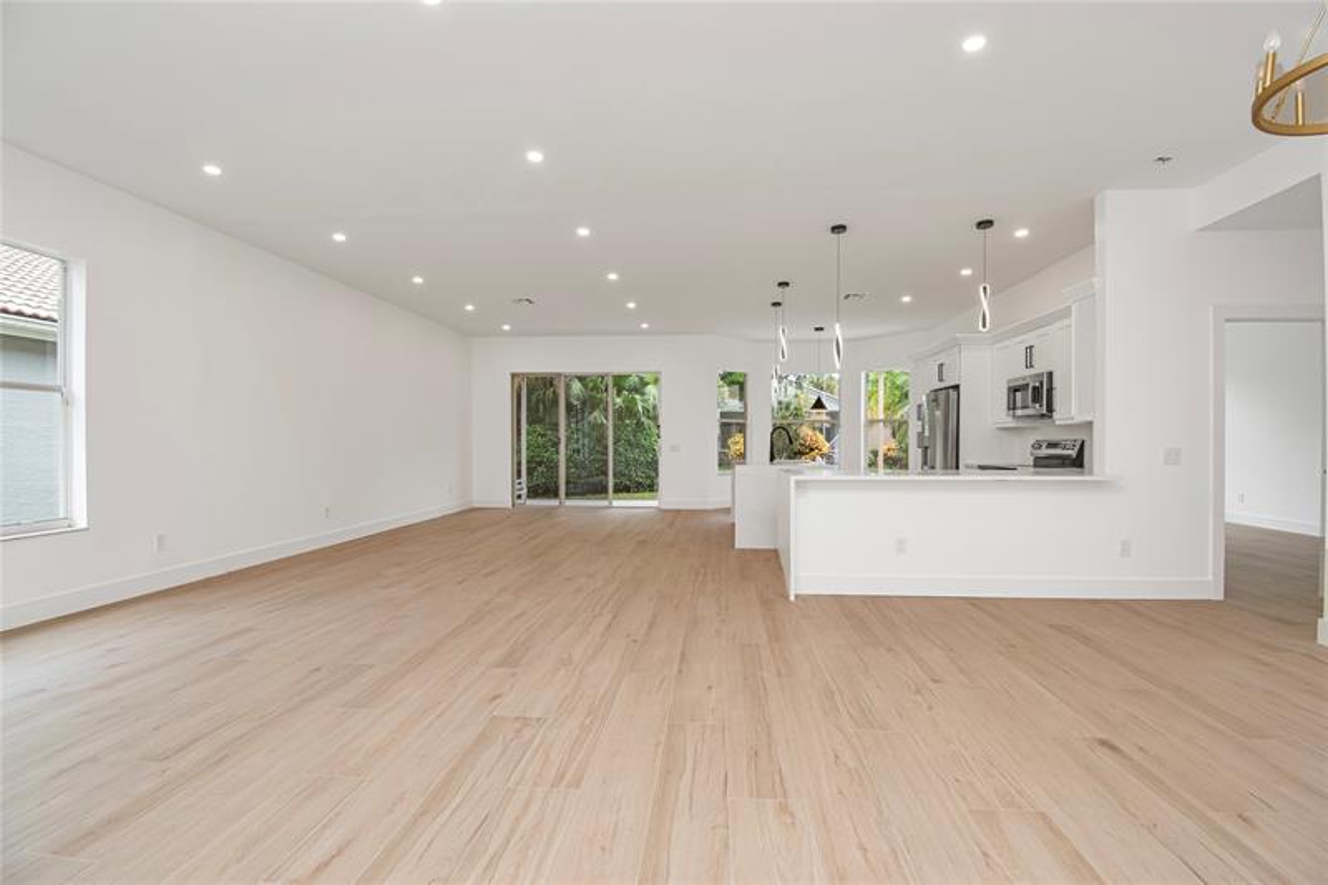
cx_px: 664
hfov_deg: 100.4
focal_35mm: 15
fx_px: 553
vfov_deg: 77.3
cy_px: 442
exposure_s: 1/100
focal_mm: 10
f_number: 9
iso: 400
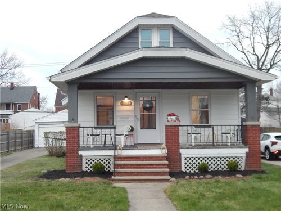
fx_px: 398
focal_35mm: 49
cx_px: 140
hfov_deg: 38.9
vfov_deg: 29.7
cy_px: 106
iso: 320
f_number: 3.7
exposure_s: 1/30
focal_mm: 8.6
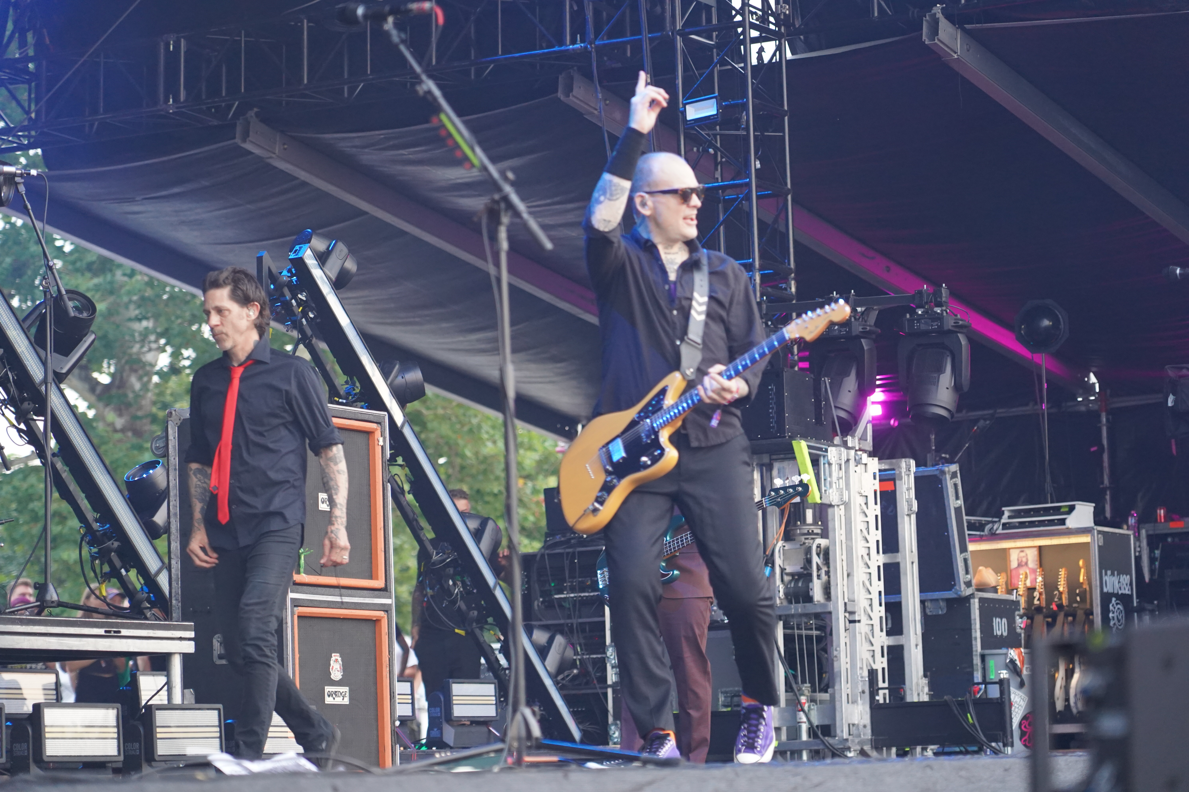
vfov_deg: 13.0
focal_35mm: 105
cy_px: 396
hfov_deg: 19.5
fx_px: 3468
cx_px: 594
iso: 4000
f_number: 4
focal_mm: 105
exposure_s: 1/160
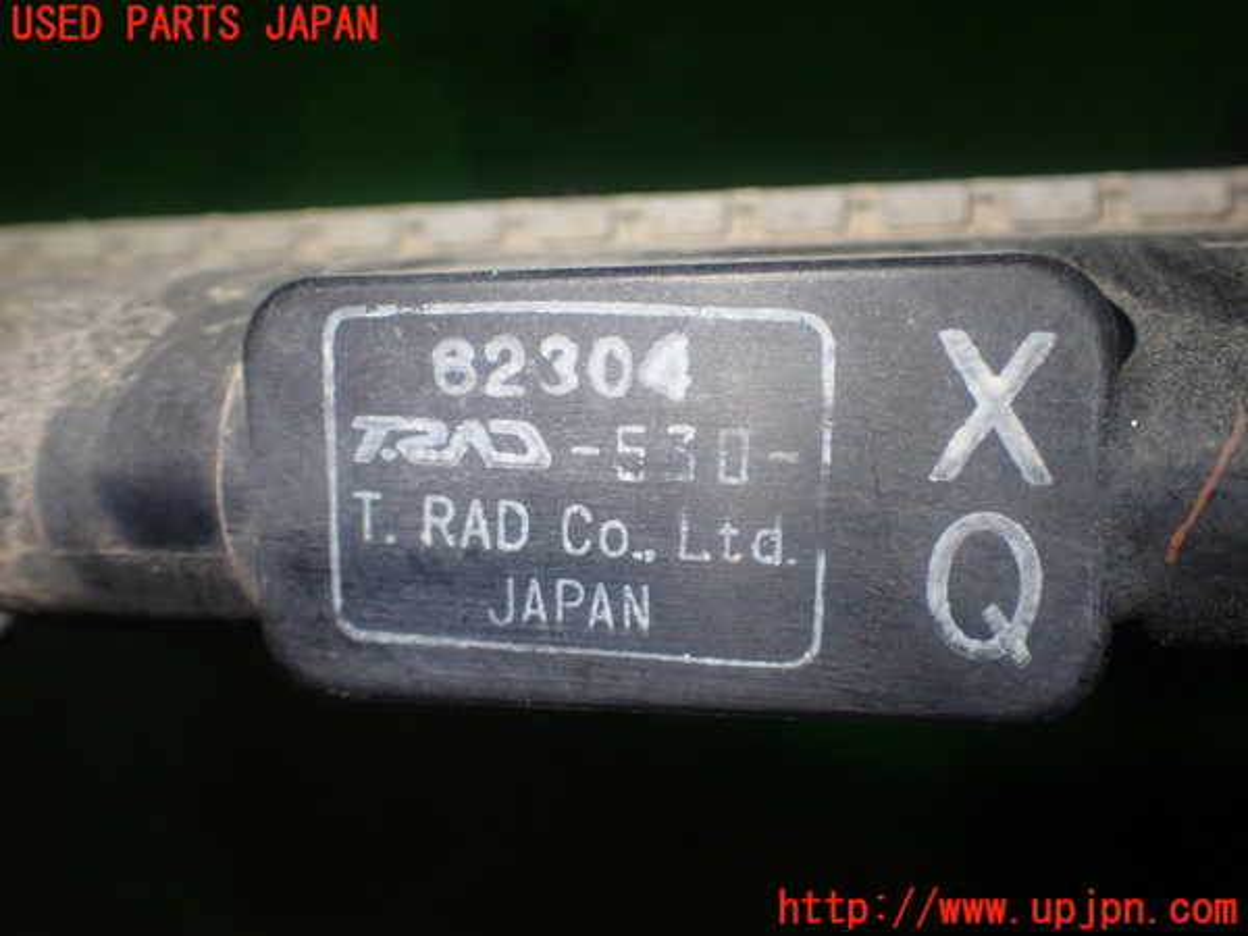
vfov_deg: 39.7
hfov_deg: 51.4
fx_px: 1298
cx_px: 624
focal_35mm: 36
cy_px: 468
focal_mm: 6.37
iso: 200
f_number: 2.5
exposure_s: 1/40
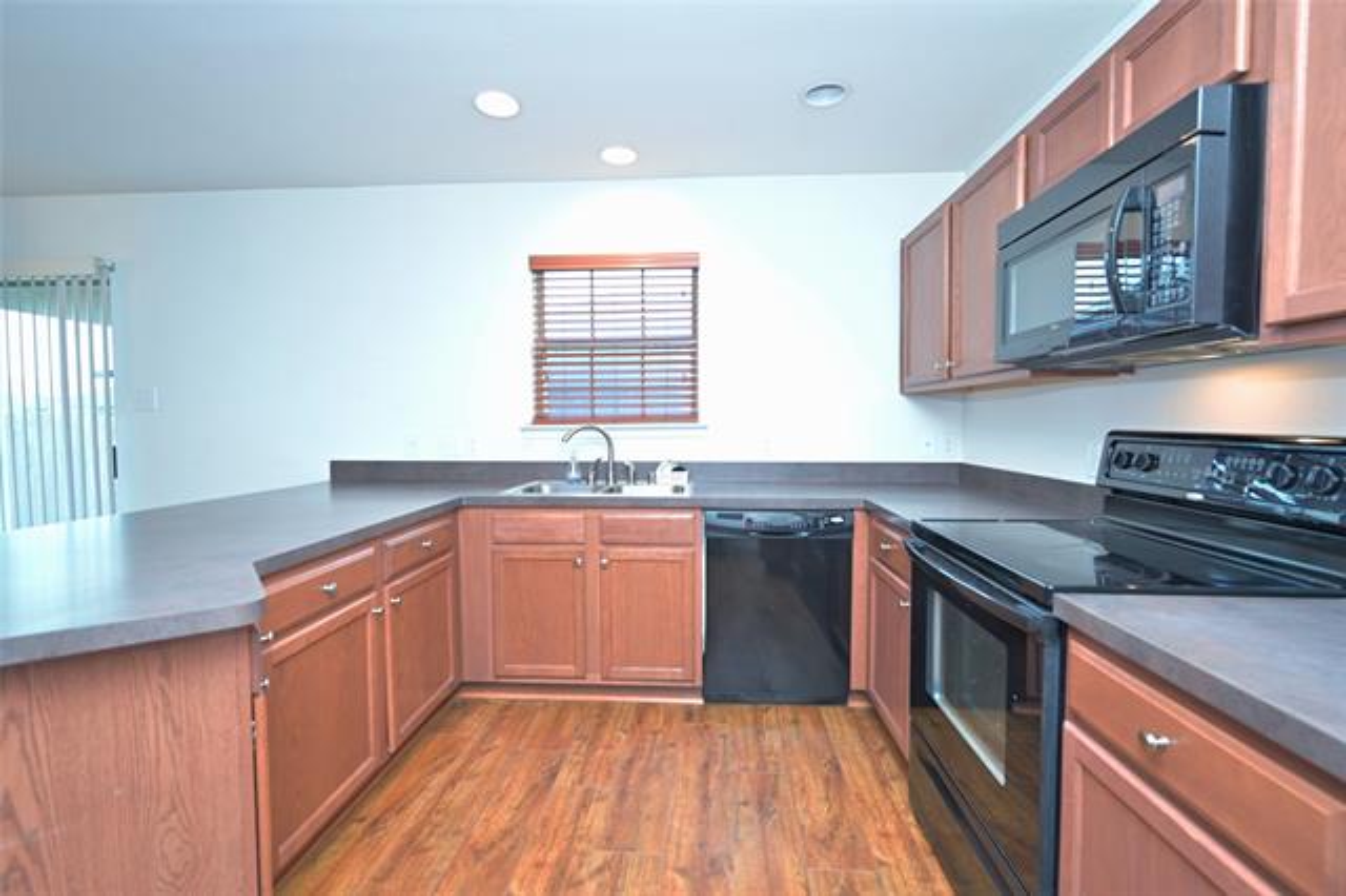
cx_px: 673
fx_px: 598
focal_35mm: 16
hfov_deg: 96.8
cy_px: 448
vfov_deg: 73.7
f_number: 4
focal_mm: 16
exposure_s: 1/15
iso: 250
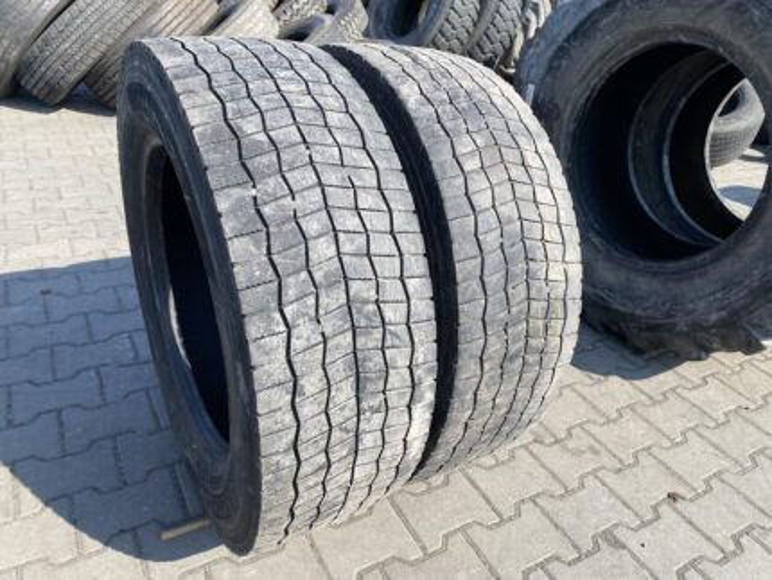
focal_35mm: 26
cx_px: 386
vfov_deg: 53.1
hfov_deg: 67.3
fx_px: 580
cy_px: 290
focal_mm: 4.25
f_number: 1.8
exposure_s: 1/1412
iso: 32
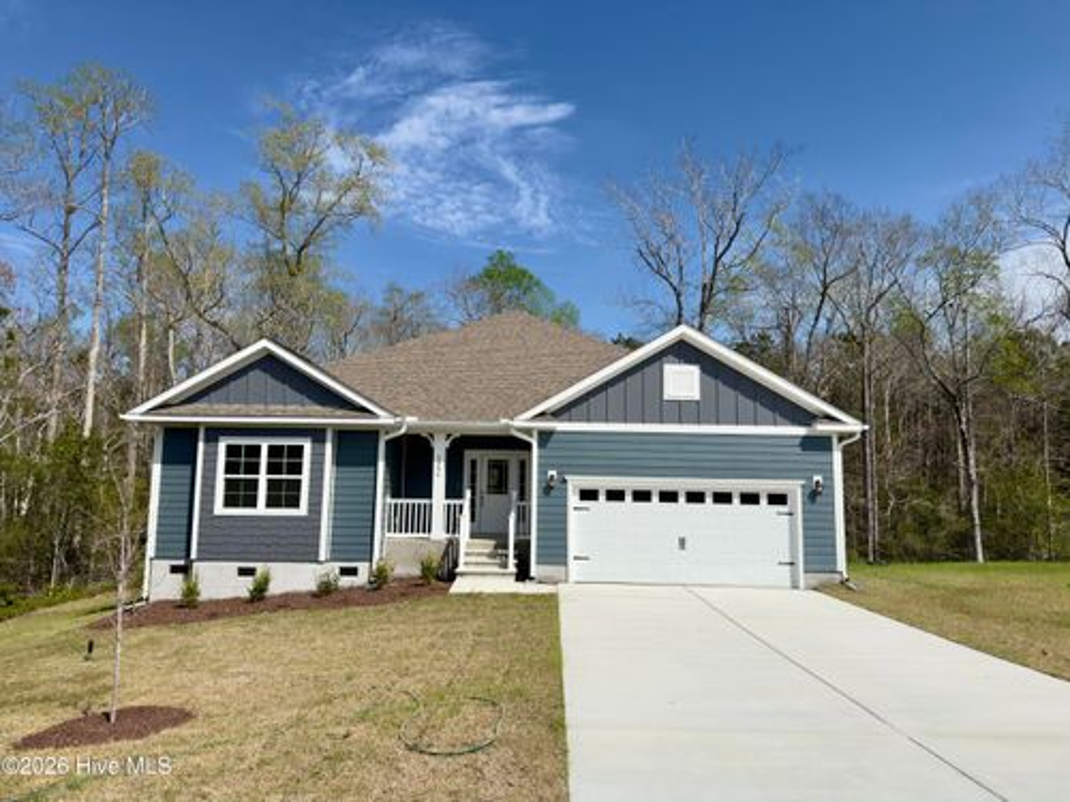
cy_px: 401
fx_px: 742
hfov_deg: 71.6
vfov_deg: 56.8
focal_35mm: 24
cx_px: 535
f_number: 1.78
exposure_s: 1/11628
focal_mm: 6.76
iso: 100
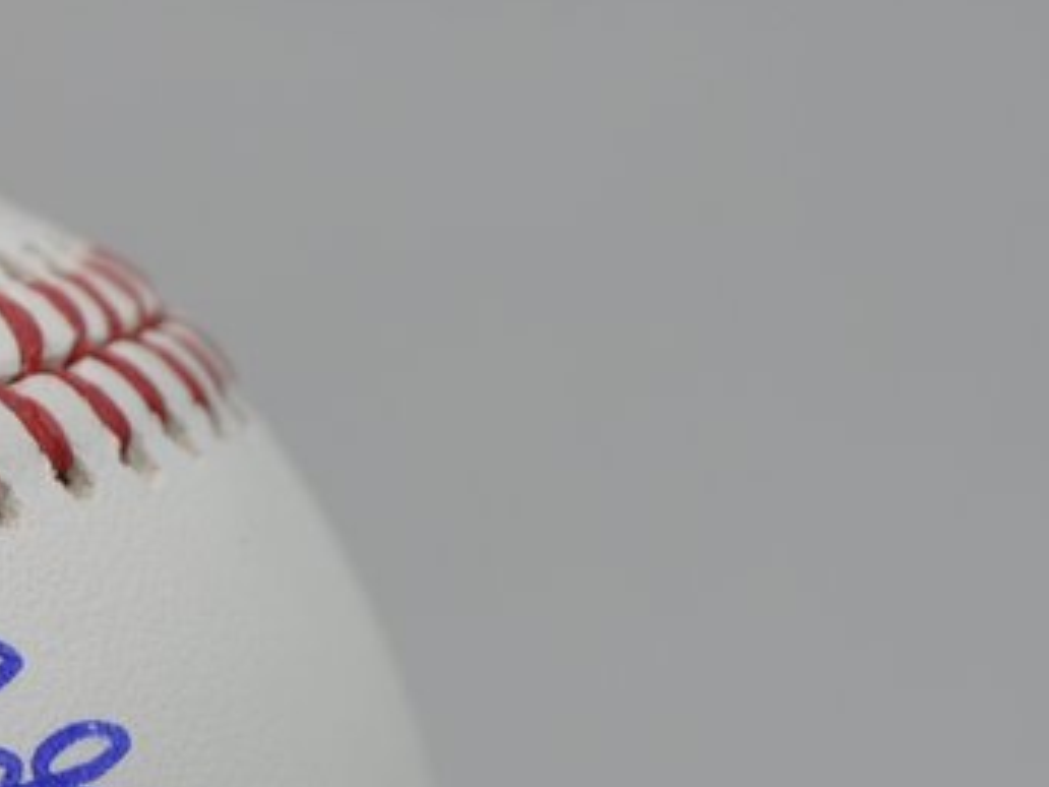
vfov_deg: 5.2
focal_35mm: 286
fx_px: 8667
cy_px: 1225
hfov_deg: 6.8
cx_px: -404
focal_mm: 40
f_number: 4.5
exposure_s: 1/80
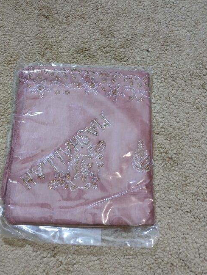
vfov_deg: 56.8
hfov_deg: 43.9
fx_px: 255
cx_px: 81
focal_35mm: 32
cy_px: 129
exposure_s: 1/24
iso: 320
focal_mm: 3.98
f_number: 1.8
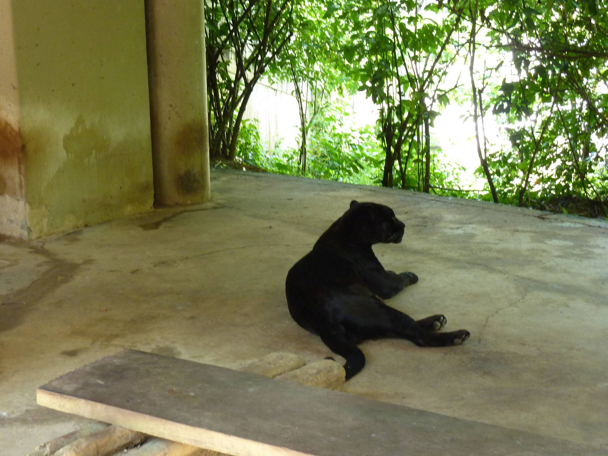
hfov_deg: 34.9
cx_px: 304
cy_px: 228
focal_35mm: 55
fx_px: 966
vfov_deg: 26.6
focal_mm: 9.1
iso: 250
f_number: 3.9
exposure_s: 1/40
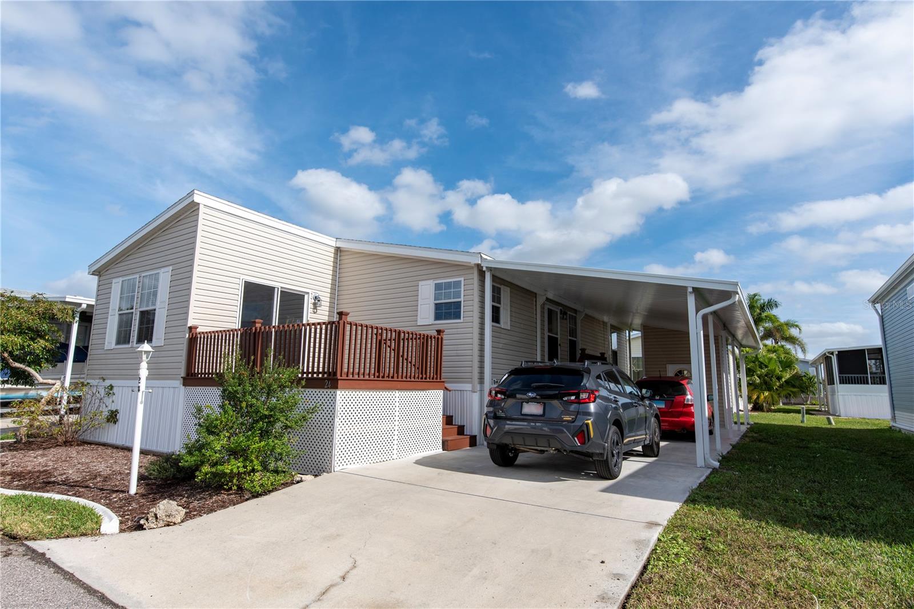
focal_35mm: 19
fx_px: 482
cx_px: 457
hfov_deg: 86.9
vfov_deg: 64.6
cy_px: 304
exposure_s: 1/640
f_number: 13
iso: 100
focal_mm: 19
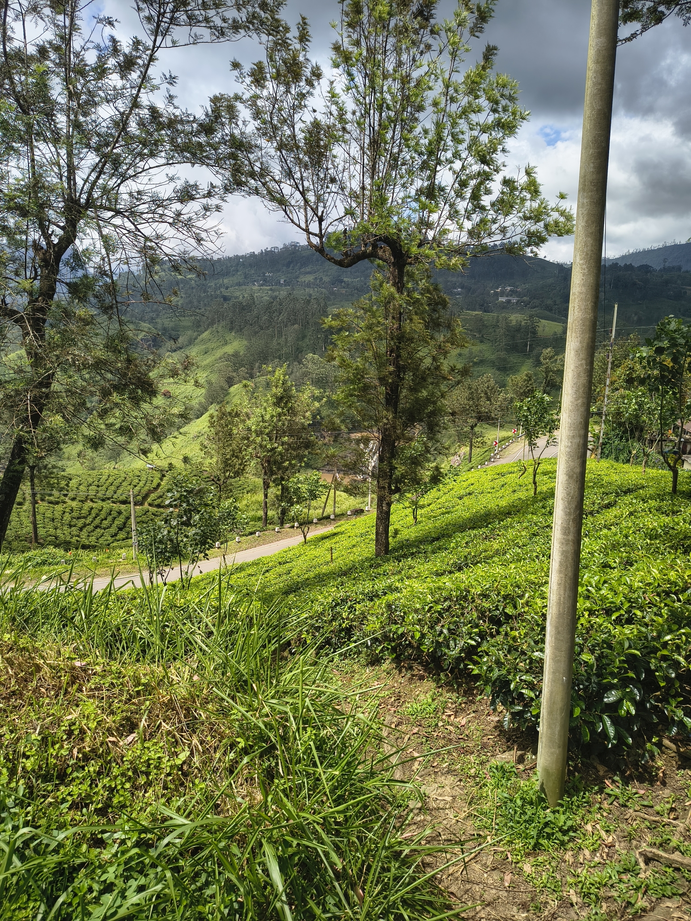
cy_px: 460
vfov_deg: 73.9
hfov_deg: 58.9
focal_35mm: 23
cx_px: 346
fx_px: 612
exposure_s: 1/2332
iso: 101
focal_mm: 5.56
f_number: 1.8
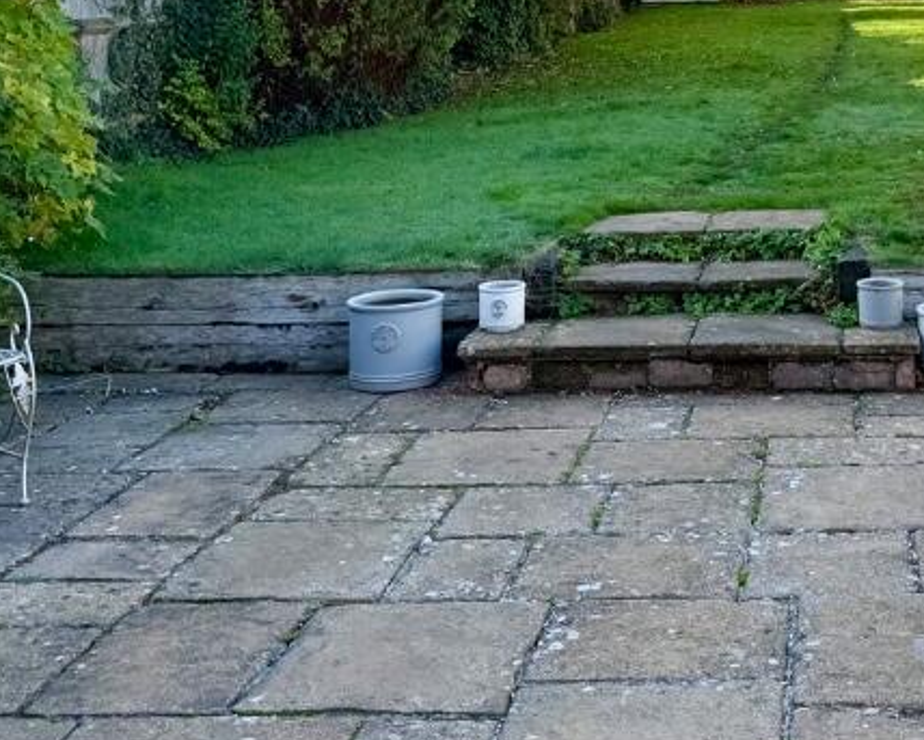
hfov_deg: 32.3
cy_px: -26
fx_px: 1532
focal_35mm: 56
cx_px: 786
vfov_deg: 25.6
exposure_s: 1/1553
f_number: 1.78
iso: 80
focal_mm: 6.76
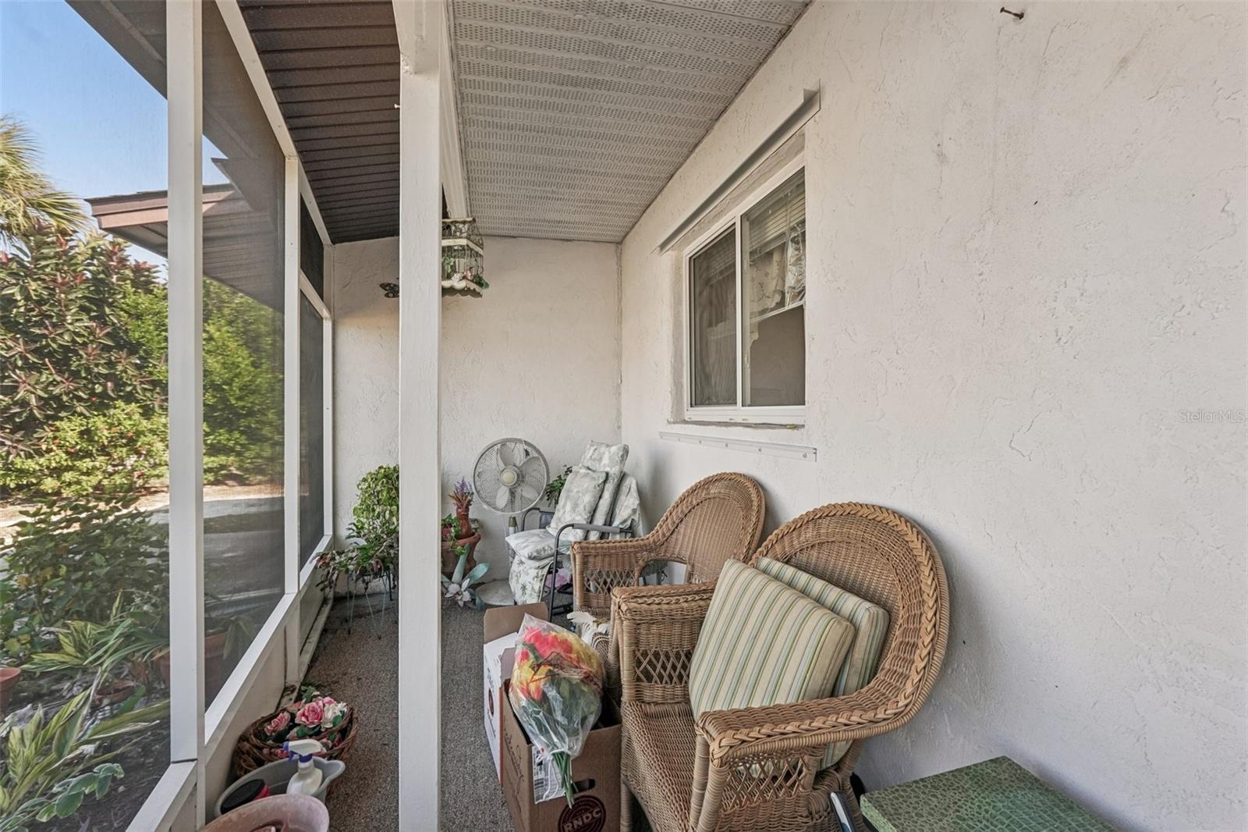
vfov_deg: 73.7
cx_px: 624
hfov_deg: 96.7
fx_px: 555
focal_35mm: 16
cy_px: 416
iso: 400
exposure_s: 1/125
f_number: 8
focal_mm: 16
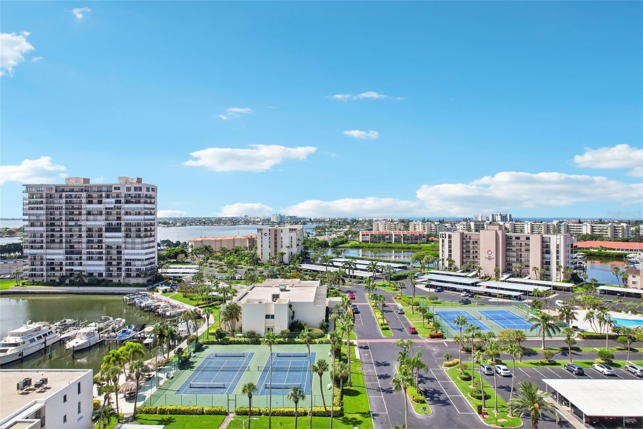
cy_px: 214
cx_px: 322
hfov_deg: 78.6
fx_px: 393
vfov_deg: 57.2
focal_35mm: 22
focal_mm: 8.4
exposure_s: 1/6400
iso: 400
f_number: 2.8
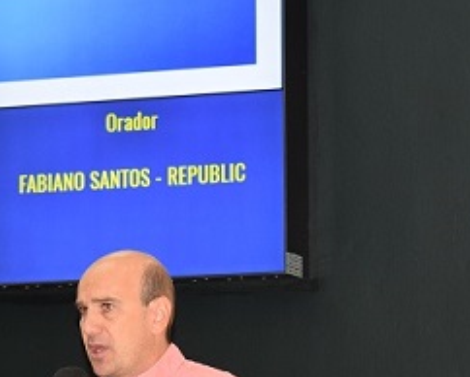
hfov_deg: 10.7
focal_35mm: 181
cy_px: 182
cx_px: 208
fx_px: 2520
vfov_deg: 8.6
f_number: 5.6
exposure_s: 1/60
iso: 900
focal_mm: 52
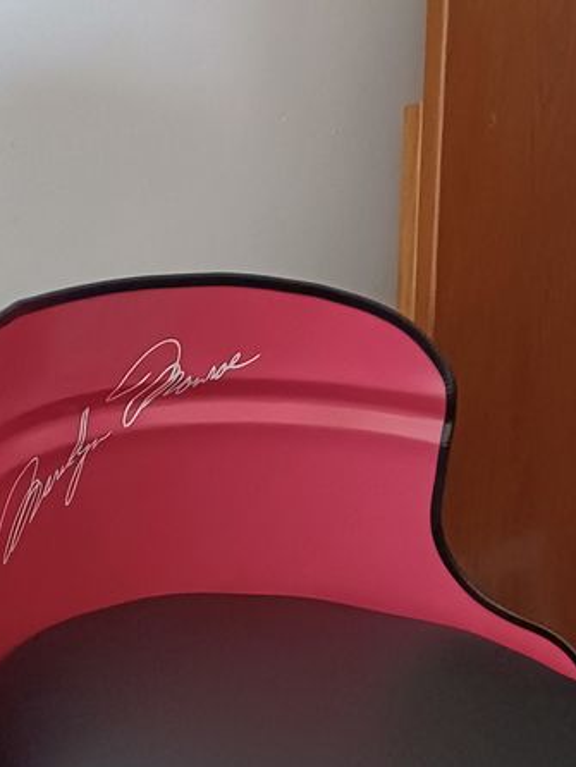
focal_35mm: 56
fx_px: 1241
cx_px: 95
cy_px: 846
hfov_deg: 25.6
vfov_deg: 30.6
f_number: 1.8
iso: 1250
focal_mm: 4.65
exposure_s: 1/20
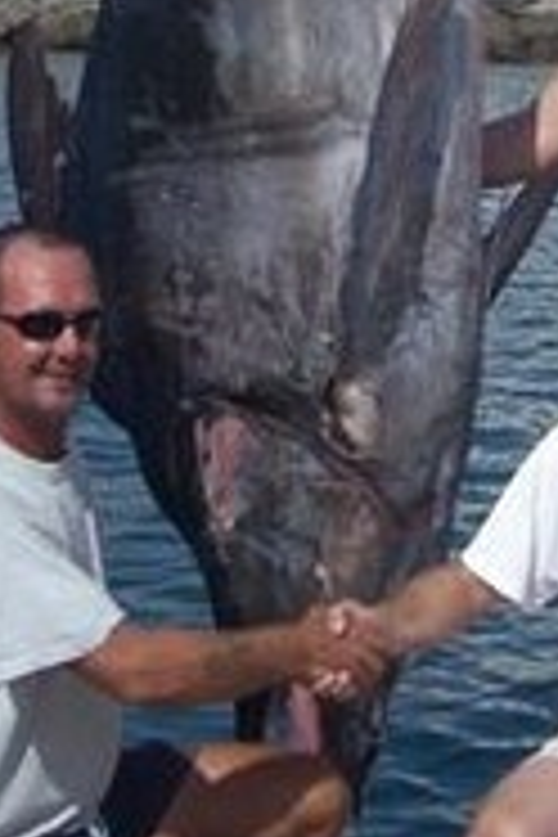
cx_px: 504
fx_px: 3022
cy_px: -180
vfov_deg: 15.2
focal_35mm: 130
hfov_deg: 10.5
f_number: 5.6
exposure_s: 1/439
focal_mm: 6.2
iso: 64
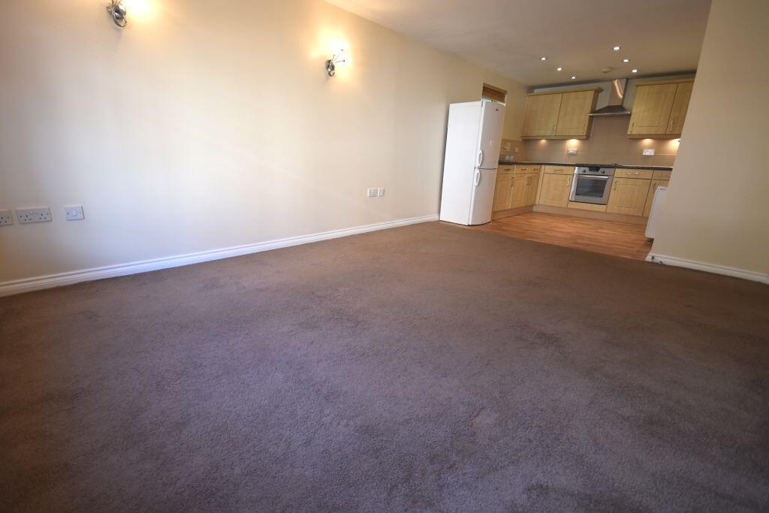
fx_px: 320
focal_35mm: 15
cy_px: 256
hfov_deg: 100.4
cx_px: 384
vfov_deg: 77.3
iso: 400
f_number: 4
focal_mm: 10
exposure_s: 1/60
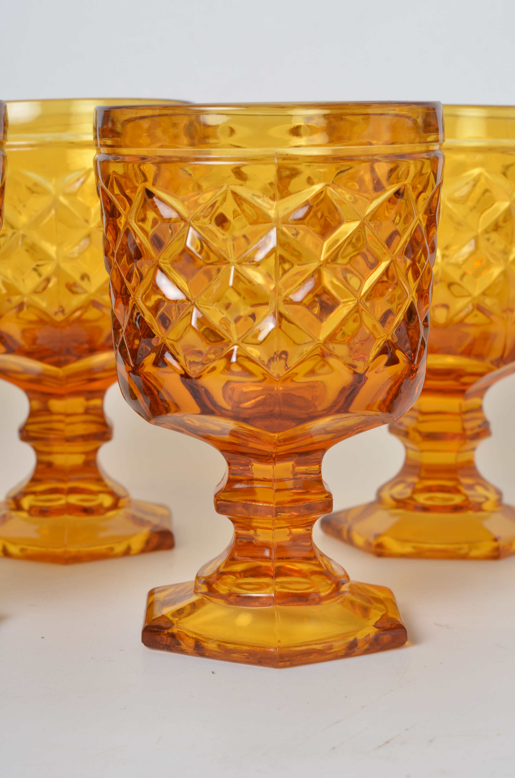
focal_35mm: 75
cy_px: 389
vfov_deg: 27.0
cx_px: 258
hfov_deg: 18.1
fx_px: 1617
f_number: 11
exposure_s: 1/125
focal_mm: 50
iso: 100
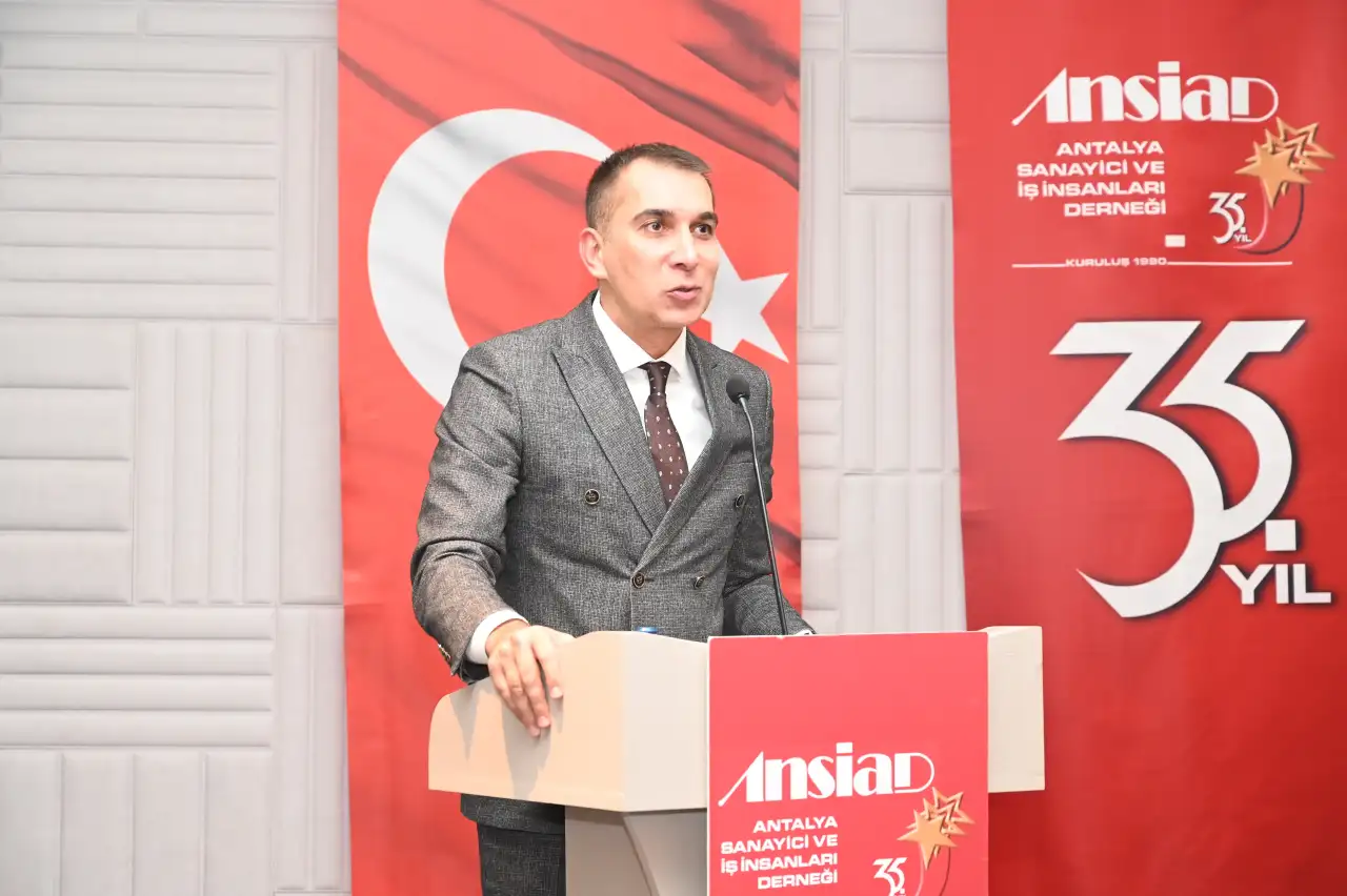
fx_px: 2618
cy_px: 448
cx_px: 674
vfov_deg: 19.4
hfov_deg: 28.9
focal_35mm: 70
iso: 3200
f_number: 5.6
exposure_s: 1/80
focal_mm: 70
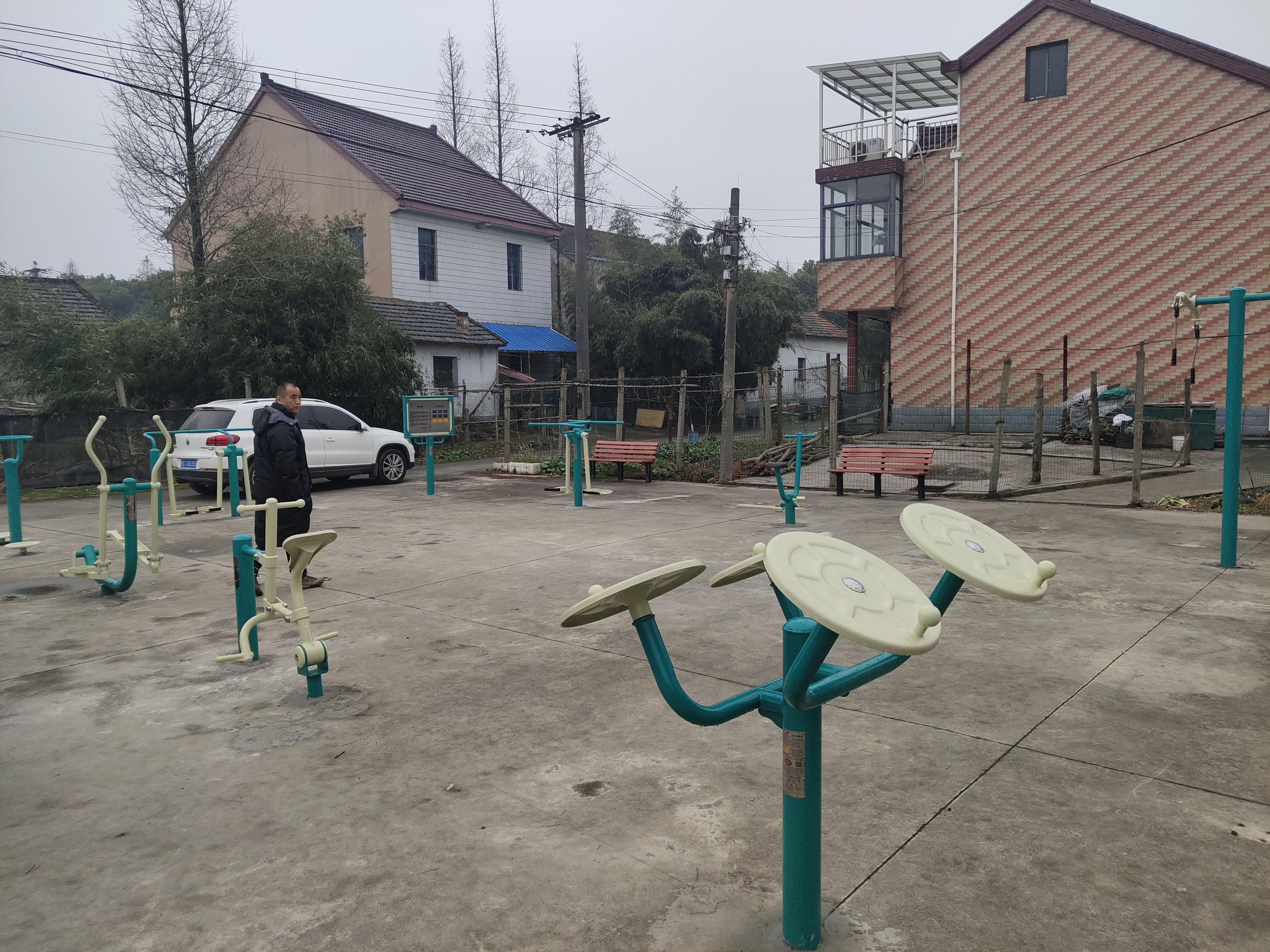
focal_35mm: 30
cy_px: 476
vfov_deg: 46.8
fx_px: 1101
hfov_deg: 60.0
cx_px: 635
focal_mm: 4.35
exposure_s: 1/344
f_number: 1.79
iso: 50
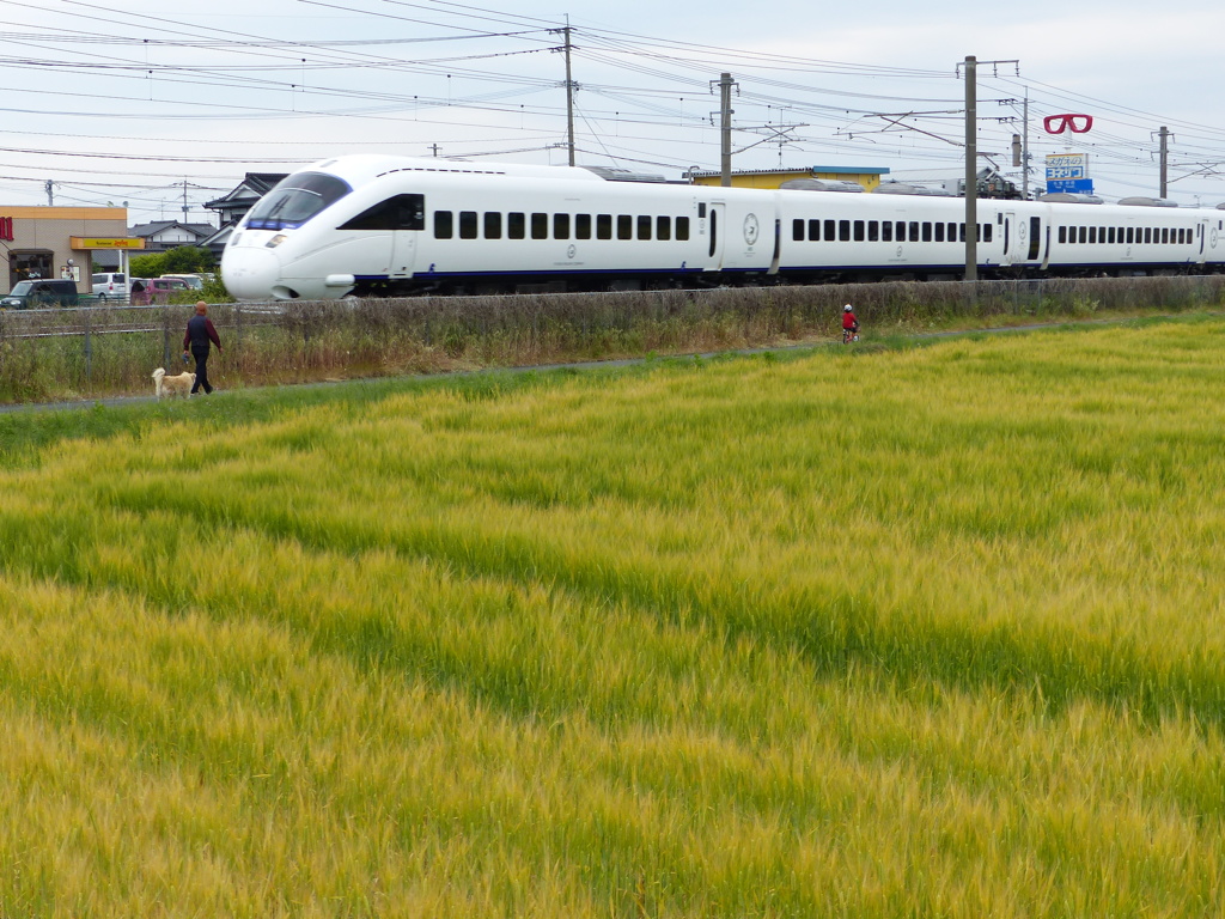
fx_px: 2229
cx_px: 612
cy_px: 460
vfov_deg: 23.3
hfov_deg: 30.7
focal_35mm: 63
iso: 100
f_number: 4
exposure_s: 1/320
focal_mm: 11.4
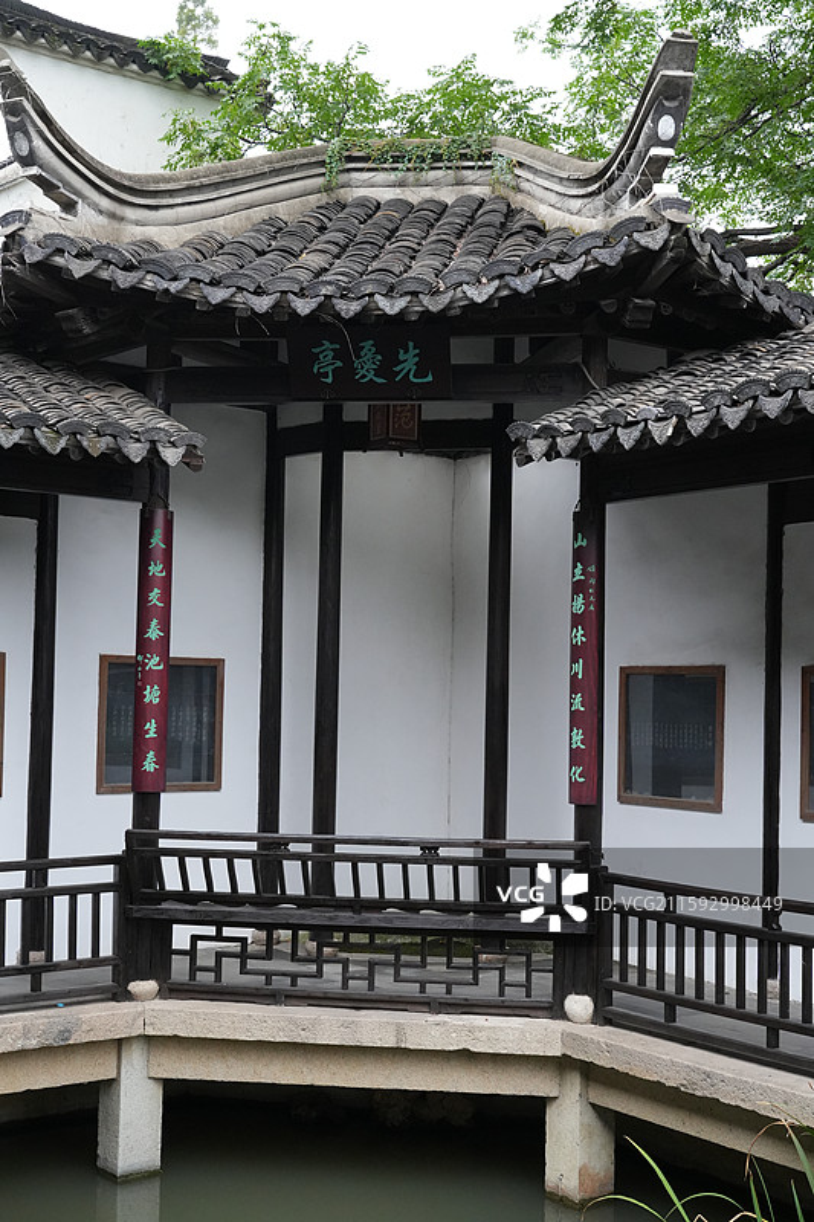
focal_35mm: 46
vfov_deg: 42.8
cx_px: 407
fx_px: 1561
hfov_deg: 29.2
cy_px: 611
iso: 4000
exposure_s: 1/250
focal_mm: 46
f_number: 10
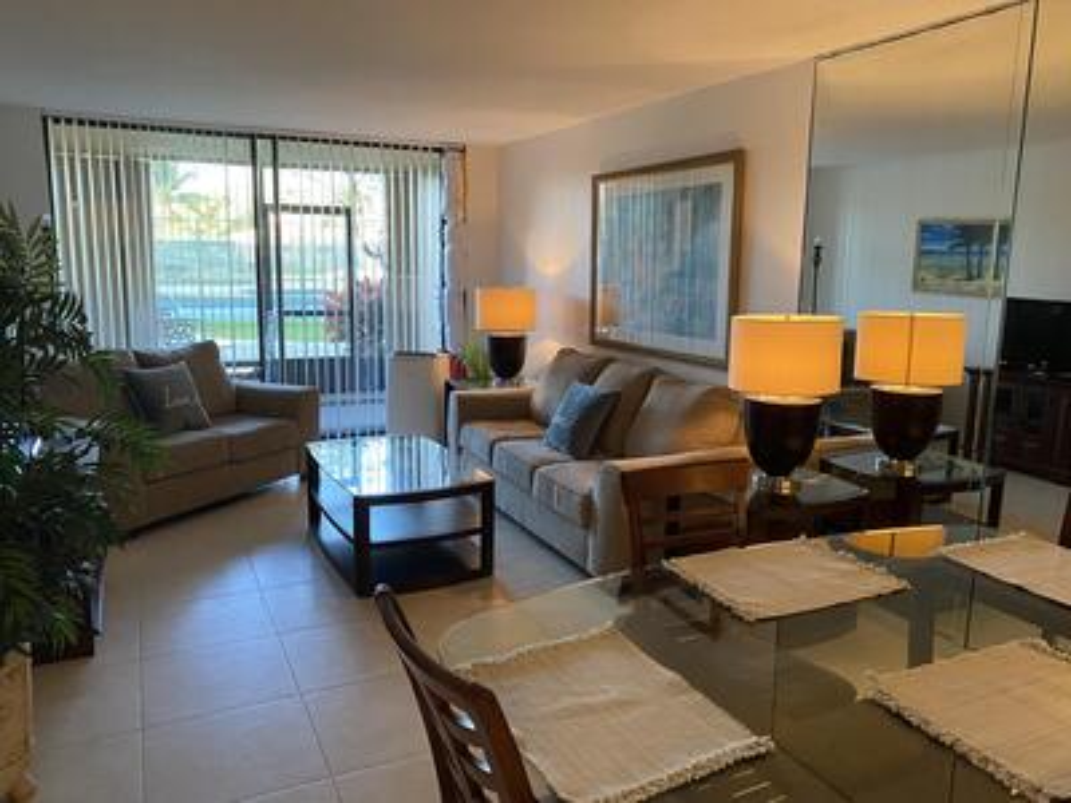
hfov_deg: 67.3
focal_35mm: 26
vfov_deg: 53.1
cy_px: 402
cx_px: 536
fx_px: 804
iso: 250
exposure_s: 1/60
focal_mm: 4.25
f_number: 1.8
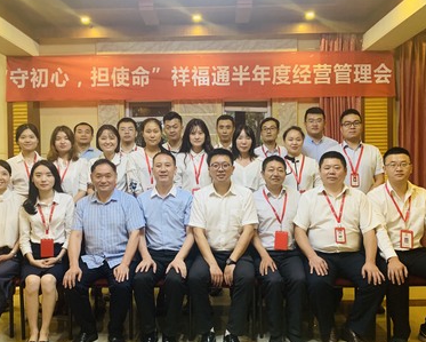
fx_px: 429
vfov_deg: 43.4
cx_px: 201
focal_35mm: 34
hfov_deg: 52.8
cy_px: 179
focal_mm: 4.25
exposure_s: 1/33
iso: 320
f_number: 1.8
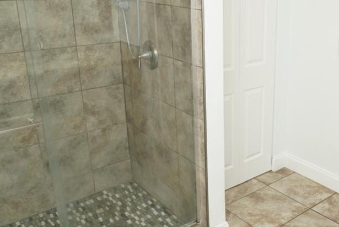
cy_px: 101
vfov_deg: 34.2
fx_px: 367
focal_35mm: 39
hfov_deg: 45.5
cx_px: 297
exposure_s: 1/60
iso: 125
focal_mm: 10
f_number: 4
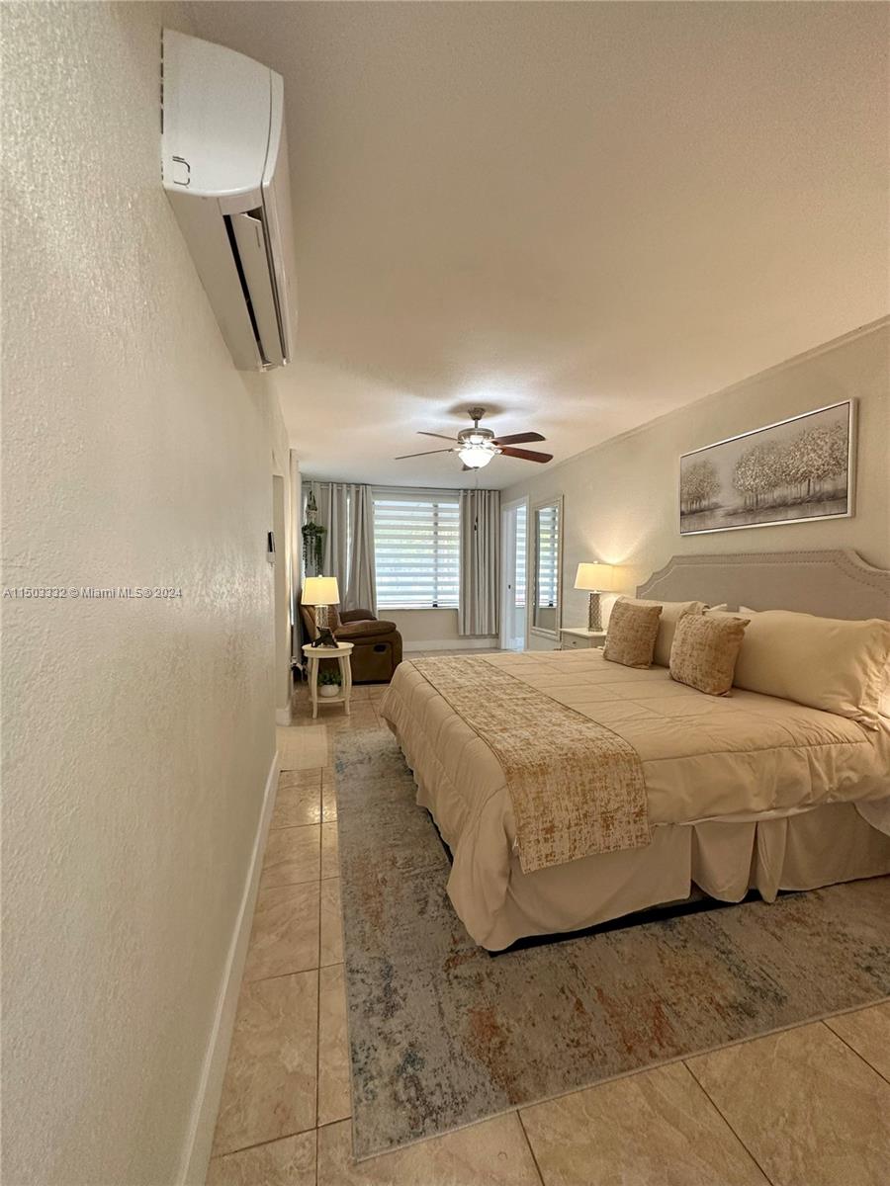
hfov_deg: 85.7
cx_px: 445
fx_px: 480
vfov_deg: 102.1
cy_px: 593
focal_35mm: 14
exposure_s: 1/120
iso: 200
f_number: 2.2
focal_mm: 2.22
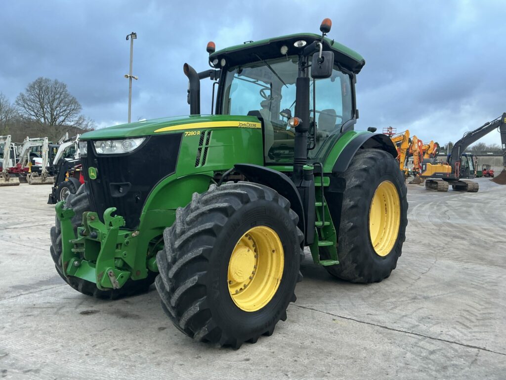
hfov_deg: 63.4
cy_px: 190
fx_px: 409
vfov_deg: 49.7
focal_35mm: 28
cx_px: 253
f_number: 1.8
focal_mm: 3
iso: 50
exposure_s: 1/122
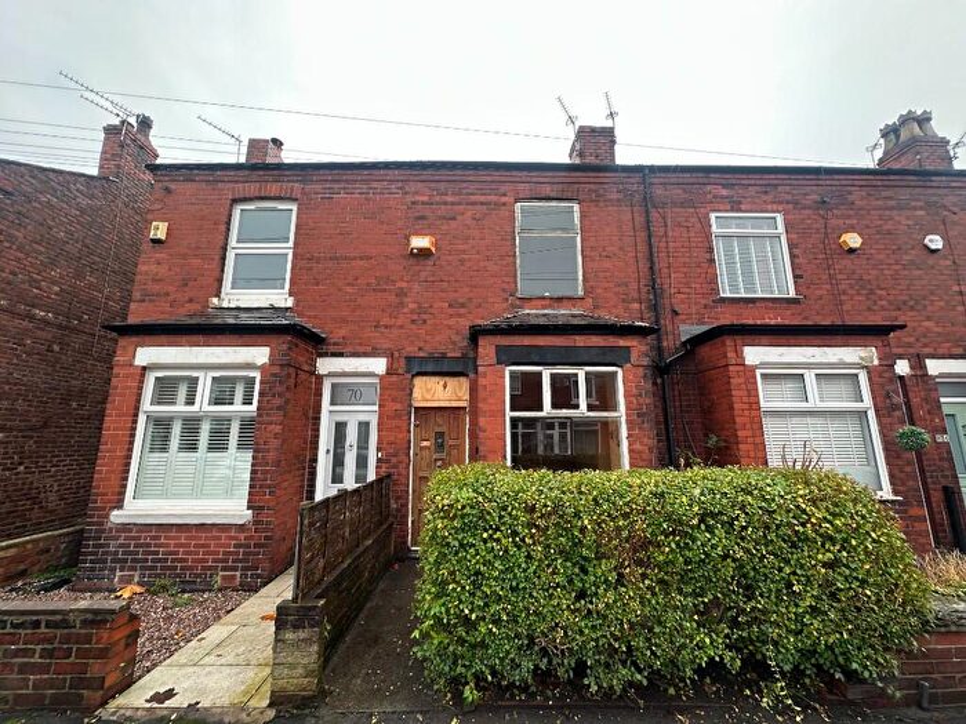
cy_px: 362
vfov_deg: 85.7
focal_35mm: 14
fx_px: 391
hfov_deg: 102.1
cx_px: 483
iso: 40
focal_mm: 2.22
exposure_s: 1/99
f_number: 2.2
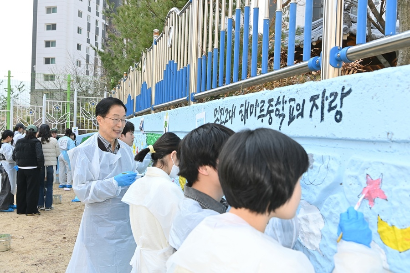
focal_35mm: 34
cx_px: 205
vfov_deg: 38.9
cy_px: 136
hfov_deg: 55.8
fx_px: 387
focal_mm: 34
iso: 400
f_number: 6.3
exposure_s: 1/500
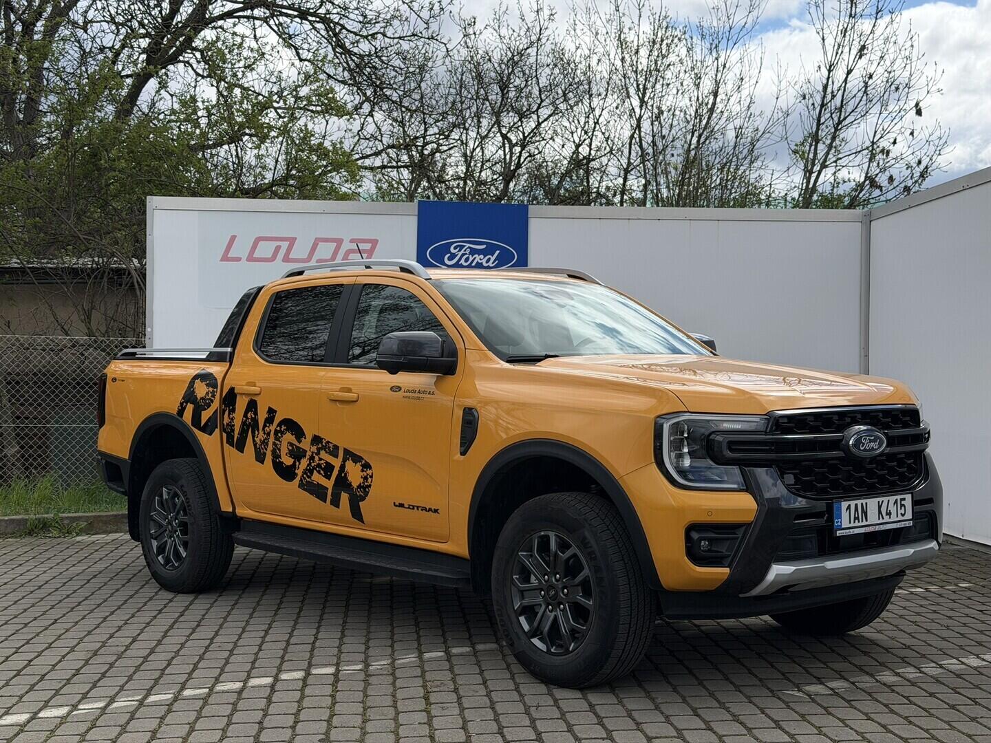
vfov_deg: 30.3
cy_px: 372
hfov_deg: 39.7
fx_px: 1374
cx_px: 496
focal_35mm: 48
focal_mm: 6.76
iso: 64
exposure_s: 1/6024
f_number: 1.78
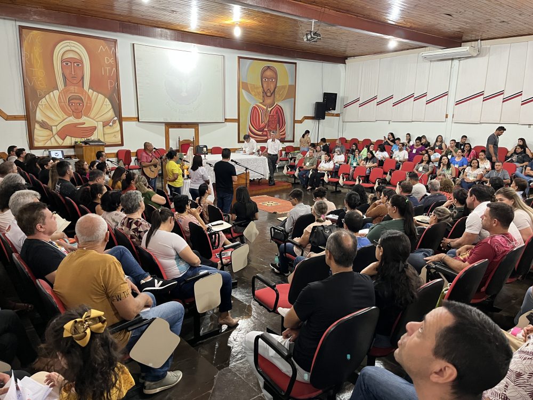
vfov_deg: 53.1
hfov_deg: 67.3
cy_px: 200
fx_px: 400
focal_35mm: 26
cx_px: 266
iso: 400
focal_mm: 5.1
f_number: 1.6
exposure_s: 1/40
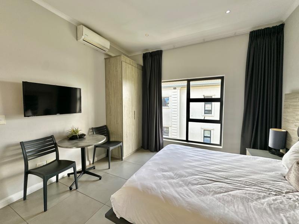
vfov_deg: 85.7
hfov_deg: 102.1
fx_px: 121
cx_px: 150
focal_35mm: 14
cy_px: 112
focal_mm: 2.22
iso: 40
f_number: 2.2
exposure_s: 1/175
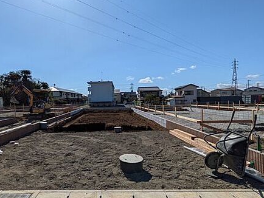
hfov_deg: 80.8
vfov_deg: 65.9
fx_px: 153
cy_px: 106
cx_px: 106
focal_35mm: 20
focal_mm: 1.83
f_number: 2.2
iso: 42
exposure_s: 1/3704
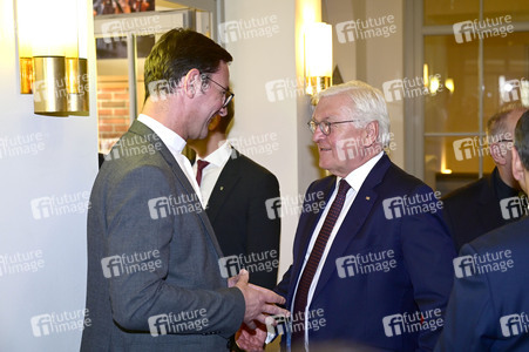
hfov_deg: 41.1
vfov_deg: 28.0
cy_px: 176
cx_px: 264
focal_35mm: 48
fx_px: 705
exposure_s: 1/200
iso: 1000
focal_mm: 48
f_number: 4
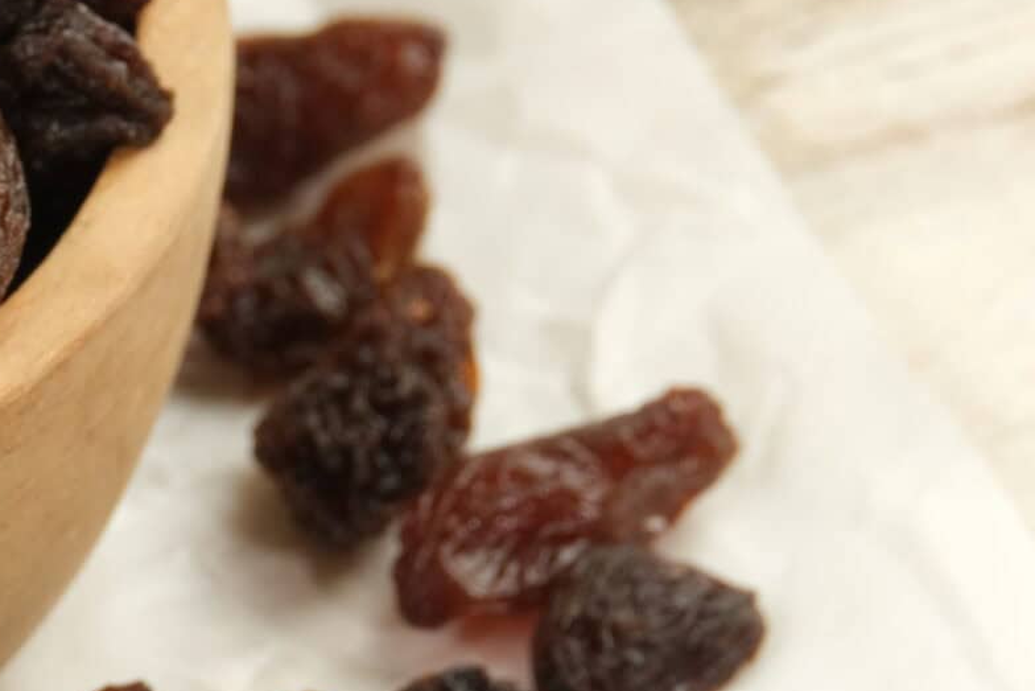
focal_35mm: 846
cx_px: -190
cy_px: 94
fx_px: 24325
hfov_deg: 2.4
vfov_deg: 1.6
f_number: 11
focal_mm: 172.4
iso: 200
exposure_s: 1/100
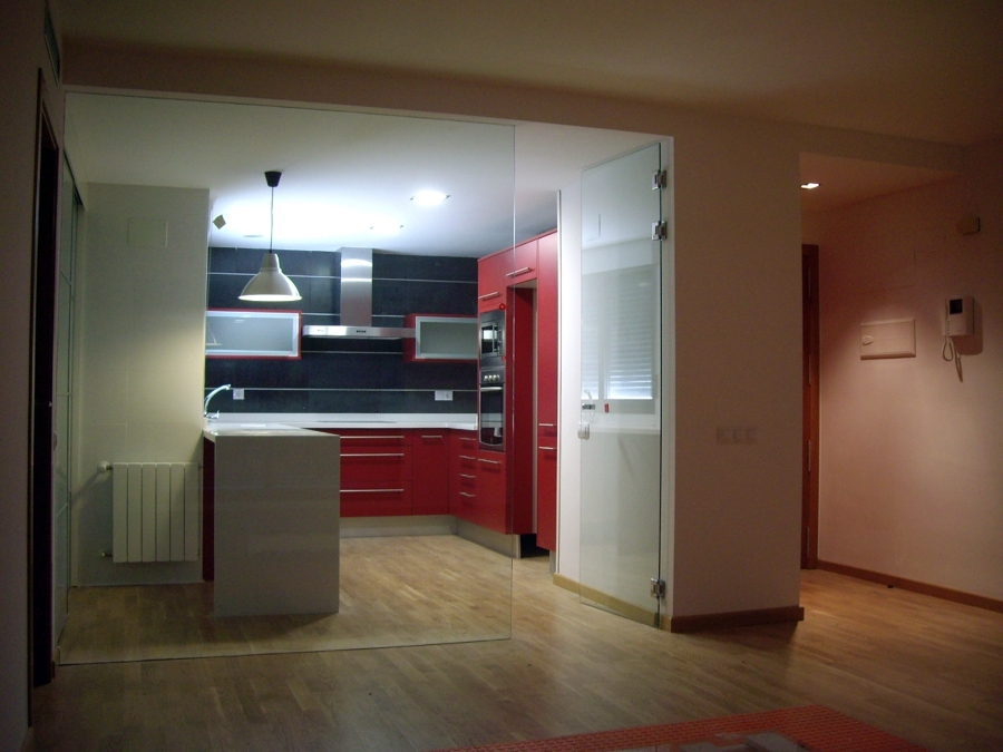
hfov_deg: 49.0
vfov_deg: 37.7
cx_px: 502
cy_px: 376
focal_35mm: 38
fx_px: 1101
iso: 200
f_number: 2.7
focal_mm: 6.2
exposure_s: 1/20
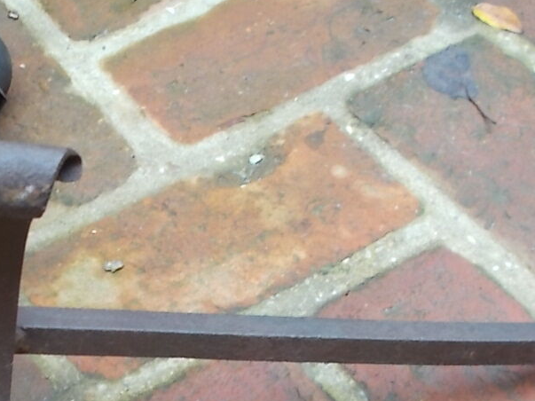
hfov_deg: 27.8
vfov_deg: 20.7
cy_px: 392
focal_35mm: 69
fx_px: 1066
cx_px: 138
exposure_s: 1/40
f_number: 3.2
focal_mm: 4.6
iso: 80
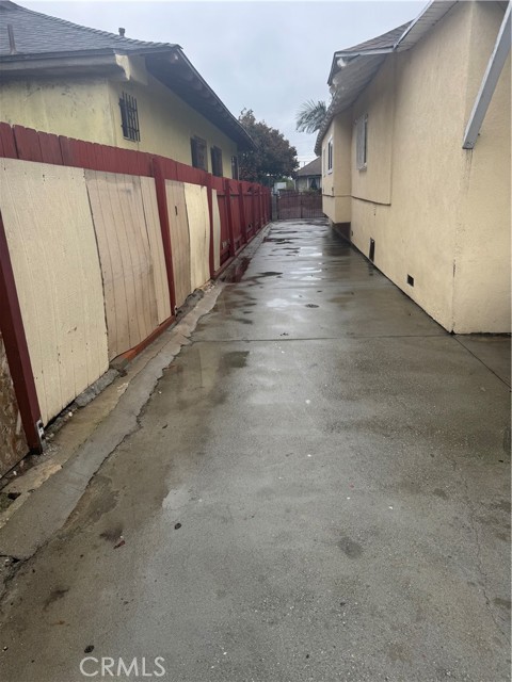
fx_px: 473
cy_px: 341
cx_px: 256
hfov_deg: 56.8
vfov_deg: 71.6
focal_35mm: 24
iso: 64
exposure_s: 1/148
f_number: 1.78
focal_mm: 6.76
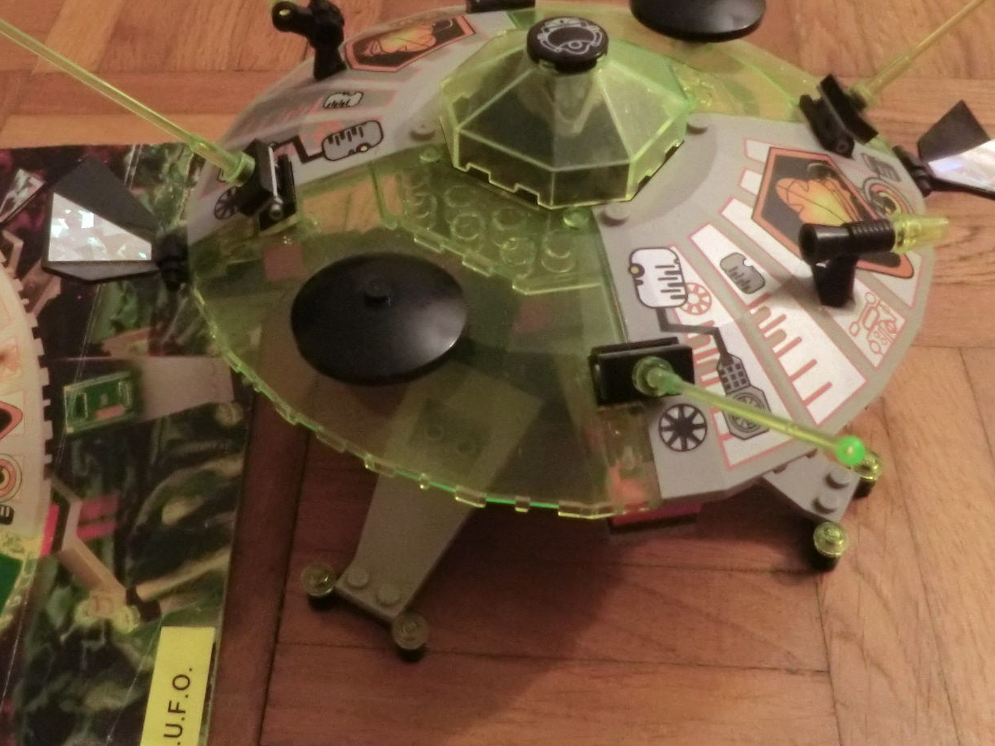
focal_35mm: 40
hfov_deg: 46.5
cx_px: 398
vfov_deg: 36.0
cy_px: 355
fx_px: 1150
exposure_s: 1/6
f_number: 3.2
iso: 800
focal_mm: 4.3
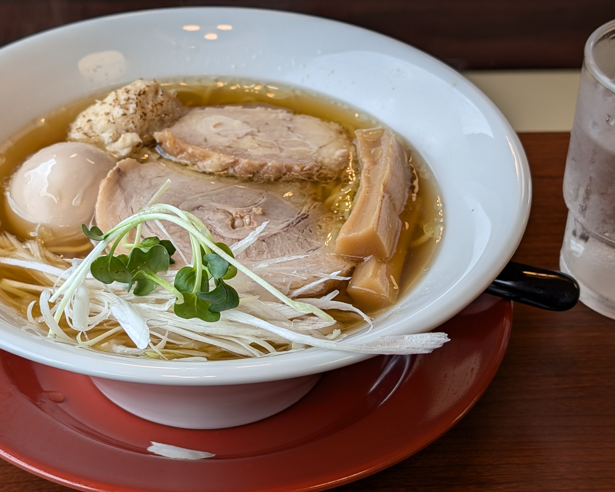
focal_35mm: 65
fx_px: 1183
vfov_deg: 23.5
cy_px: 223
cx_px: 219
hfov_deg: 29.0
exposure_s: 1/215
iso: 21
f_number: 1.68
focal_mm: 6.9
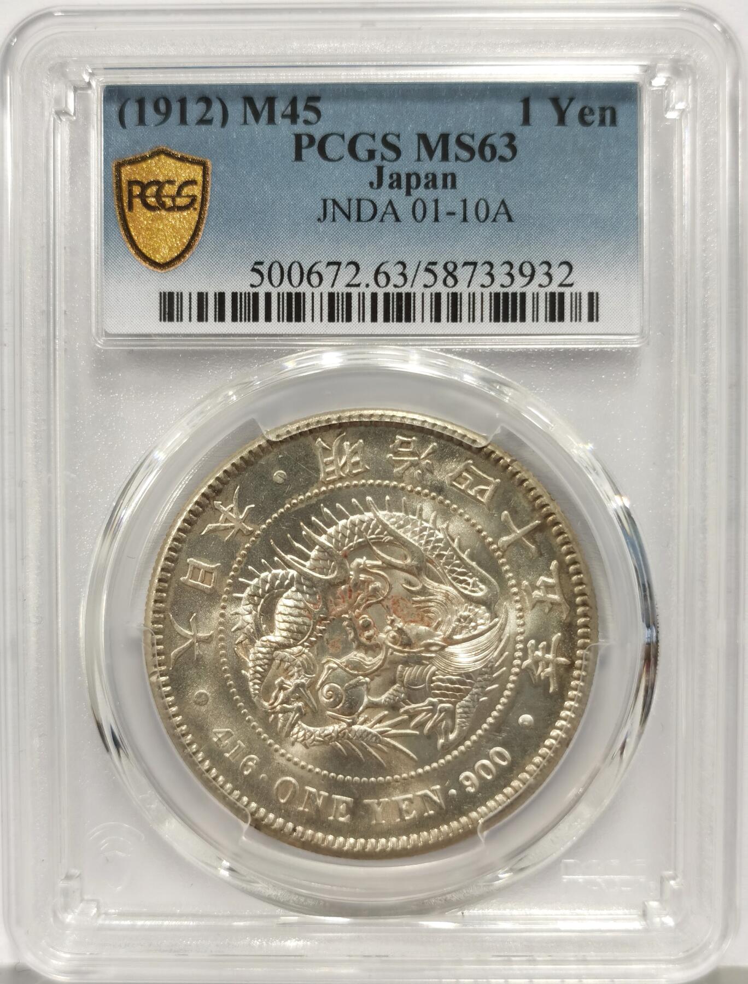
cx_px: 374
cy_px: 492
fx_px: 1543
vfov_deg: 35.4
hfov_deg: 27.3
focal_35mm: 54
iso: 100
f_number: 16
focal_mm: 5.56
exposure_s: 1/100
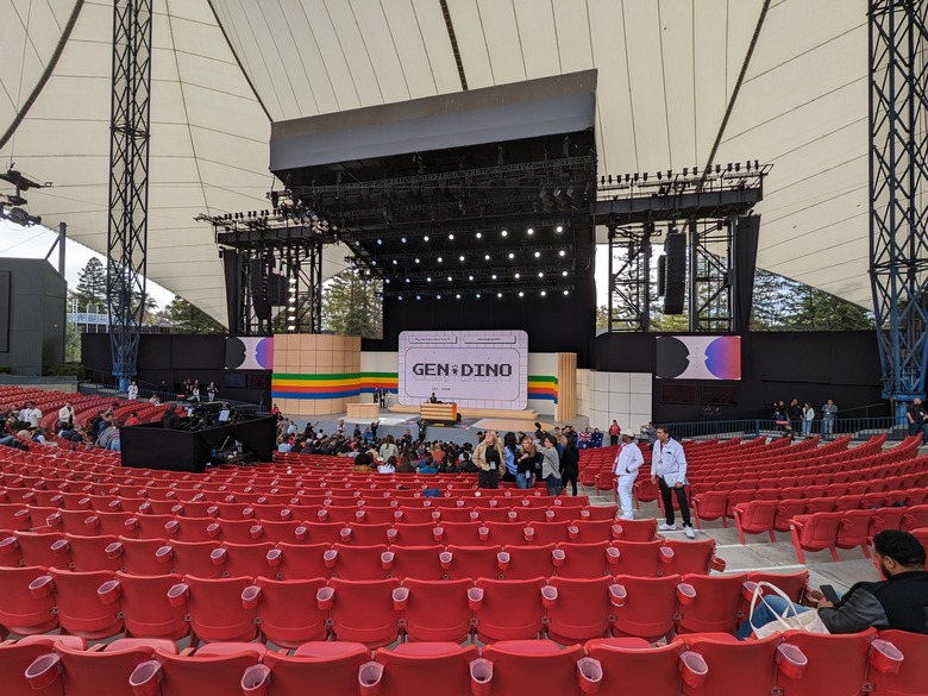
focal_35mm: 16
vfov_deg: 78.1
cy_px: 348
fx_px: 429
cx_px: 464
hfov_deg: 94.5
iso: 42
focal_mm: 2.22
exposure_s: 1/1083
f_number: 2.2
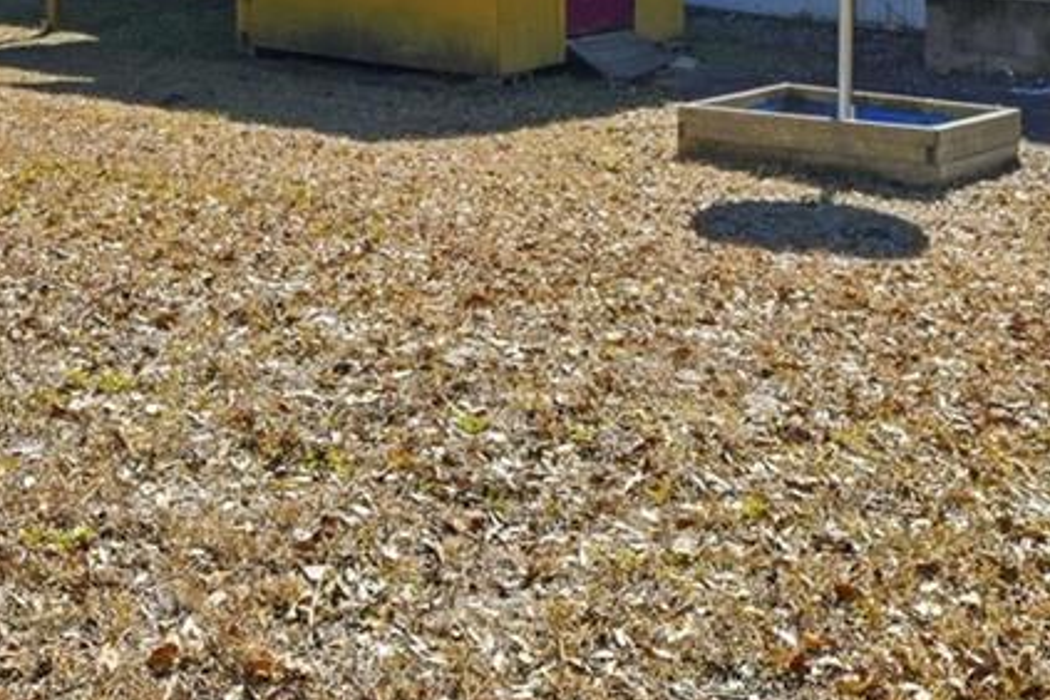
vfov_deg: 23.1
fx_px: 1546
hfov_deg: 37.1
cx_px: 338
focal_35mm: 53
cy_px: -174
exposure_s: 1/20000
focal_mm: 14
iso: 400
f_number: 8
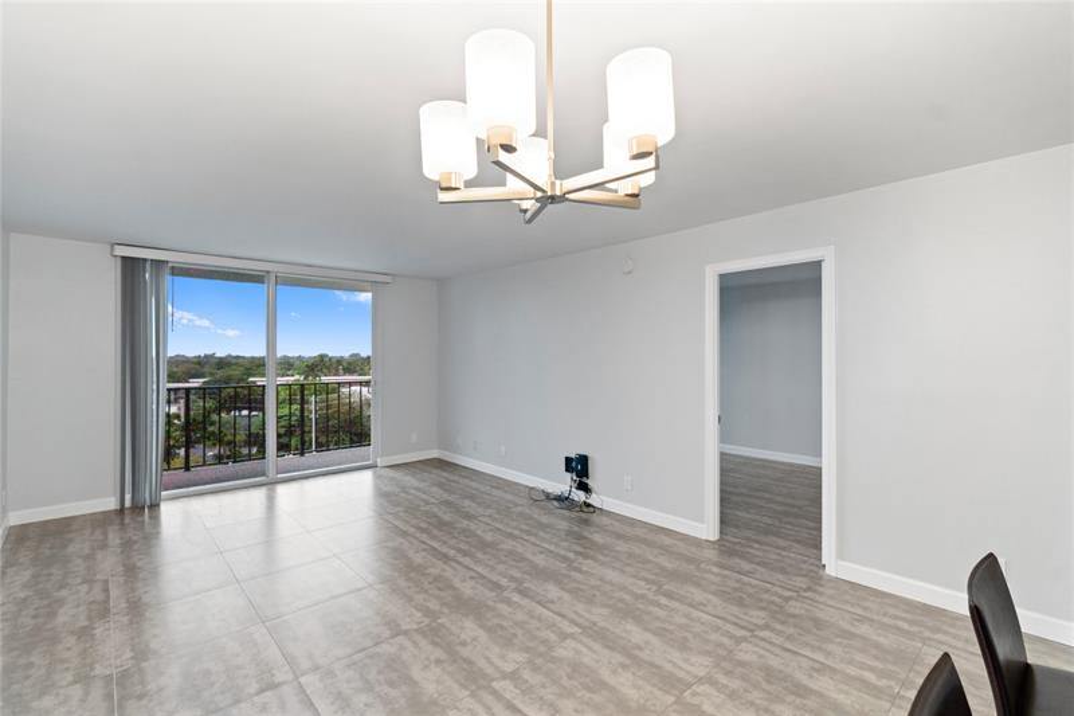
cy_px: 358
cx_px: 537
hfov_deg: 96.7
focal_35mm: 16
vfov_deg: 73.7
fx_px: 477
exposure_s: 1/20
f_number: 4.5
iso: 400
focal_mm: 16
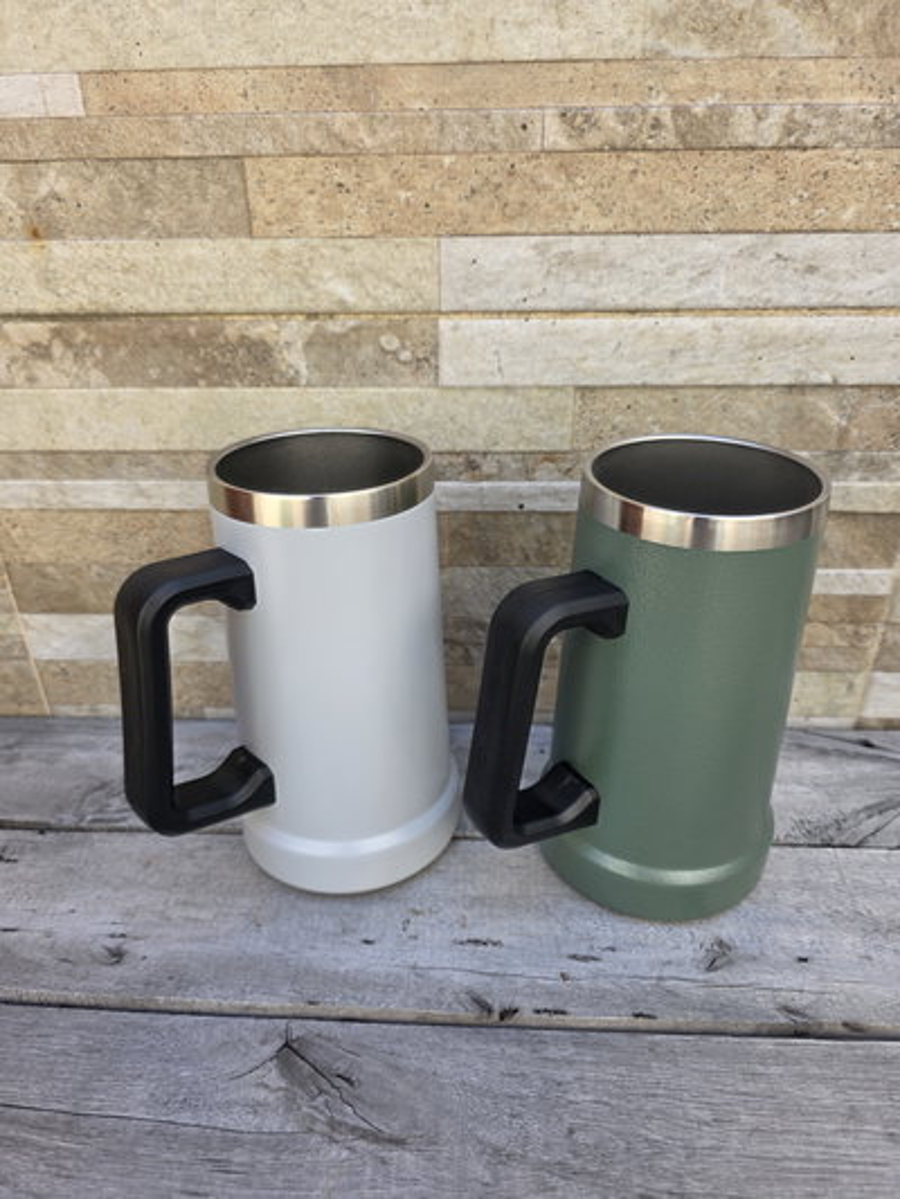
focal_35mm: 23
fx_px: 797
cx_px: 450
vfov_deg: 73.9
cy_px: 600
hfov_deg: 58.9
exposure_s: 1/359
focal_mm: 6.3
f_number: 1.7
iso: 32
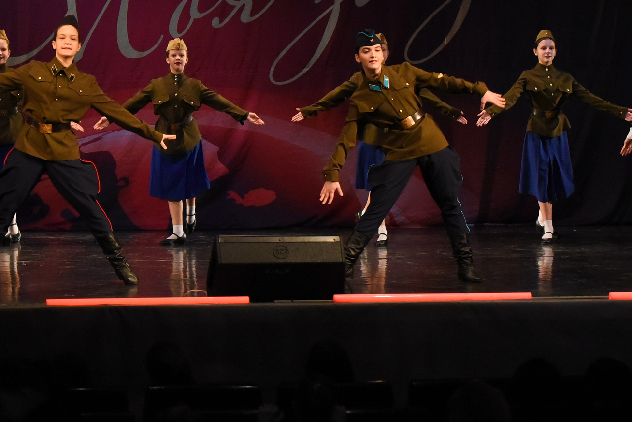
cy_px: 115
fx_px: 2406
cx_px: 186
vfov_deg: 10.0
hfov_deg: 14.9
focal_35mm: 137
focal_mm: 70
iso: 5000
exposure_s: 1/640
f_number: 3.5
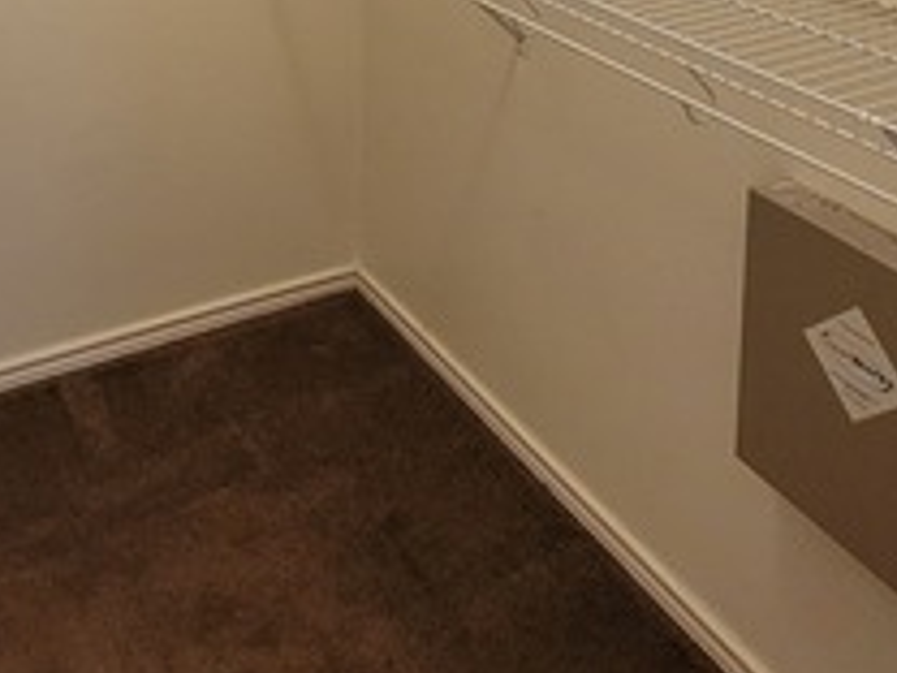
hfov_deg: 45.4
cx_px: 242
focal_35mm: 40
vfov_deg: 26.8
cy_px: -311
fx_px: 1037
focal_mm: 2.2
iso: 400
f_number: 2.2
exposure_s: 1/30
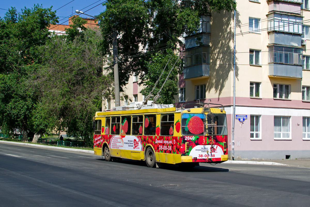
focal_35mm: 52
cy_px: 104
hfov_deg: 37.9
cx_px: 155
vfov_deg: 25.8
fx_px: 452
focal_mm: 35
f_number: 6.3
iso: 200
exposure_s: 1/1000
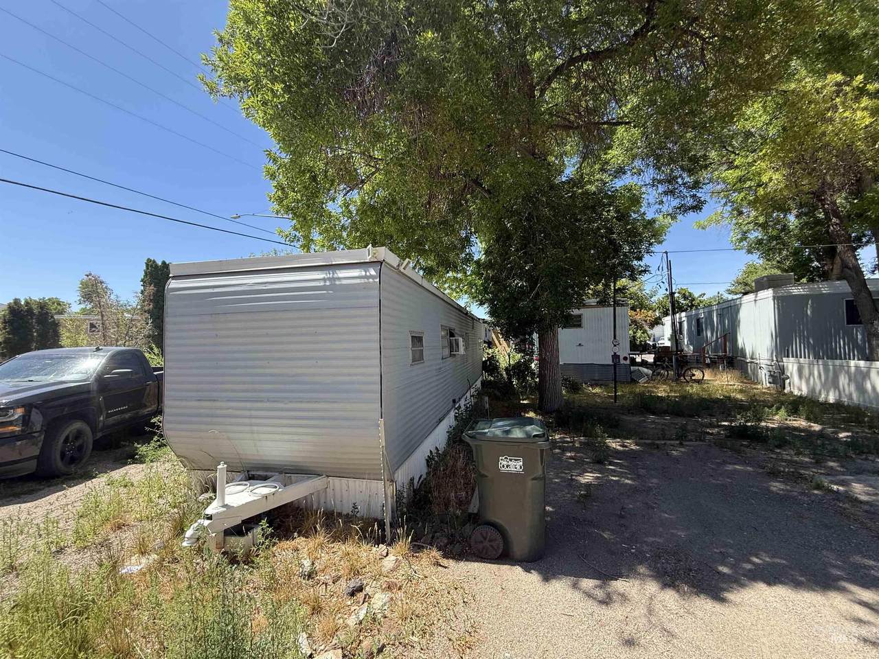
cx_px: 440
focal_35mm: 14
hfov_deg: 102.1
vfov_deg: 85.7
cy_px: 330
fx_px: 356
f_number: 2.2
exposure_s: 1/664
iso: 64
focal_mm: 2.22
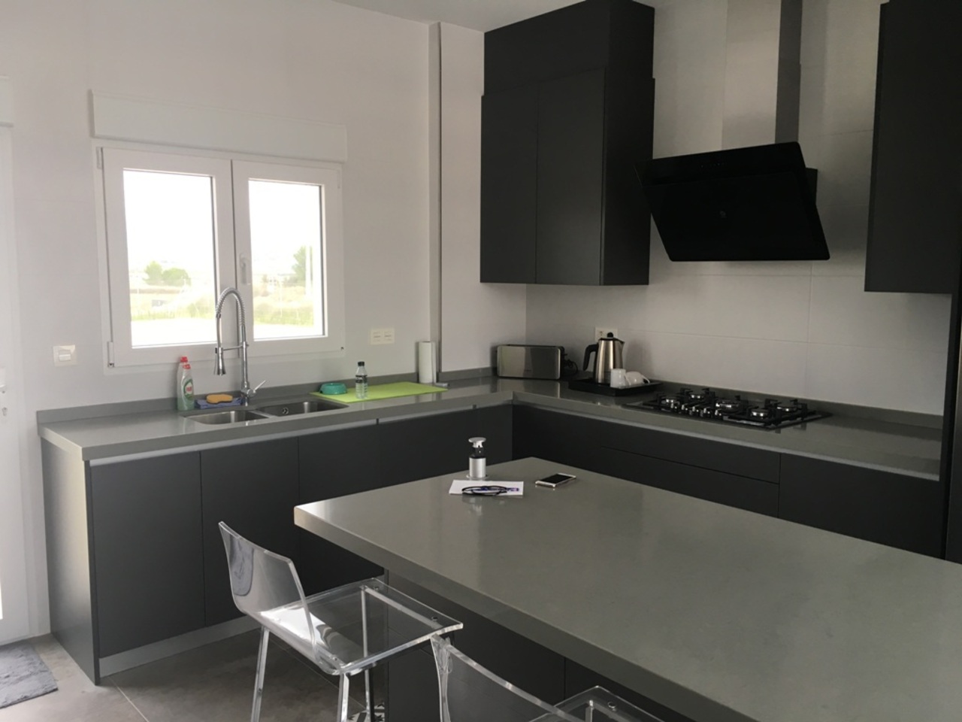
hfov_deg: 61.7
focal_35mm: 29
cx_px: 481
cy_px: 361
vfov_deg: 48.2
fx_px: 806
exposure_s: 1/33
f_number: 2.2
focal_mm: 4.15
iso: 25
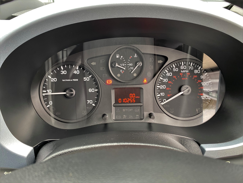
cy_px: 92
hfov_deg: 67.3
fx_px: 183
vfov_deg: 53.1
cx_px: 122
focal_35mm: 26
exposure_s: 1/77
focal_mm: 4.25
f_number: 1.8
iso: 125
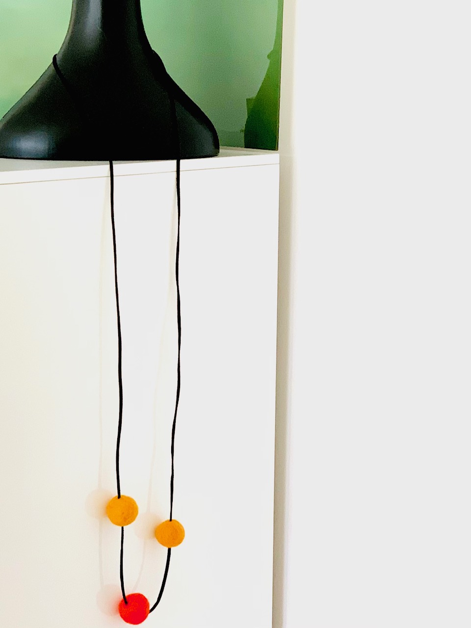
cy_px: 314
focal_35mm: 52
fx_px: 943
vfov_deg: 36.8
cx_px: 236
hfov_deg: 28.0
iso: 125
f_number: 2.4
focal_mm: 6
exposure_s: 1/86
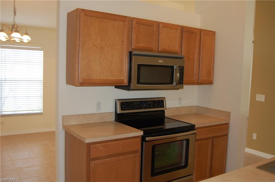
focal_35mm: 33
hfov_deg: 57.3
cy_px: 91
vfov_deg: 39.9
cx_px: 138
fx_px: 252
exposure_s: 1/60
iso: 400
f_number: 3.8
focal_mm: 22
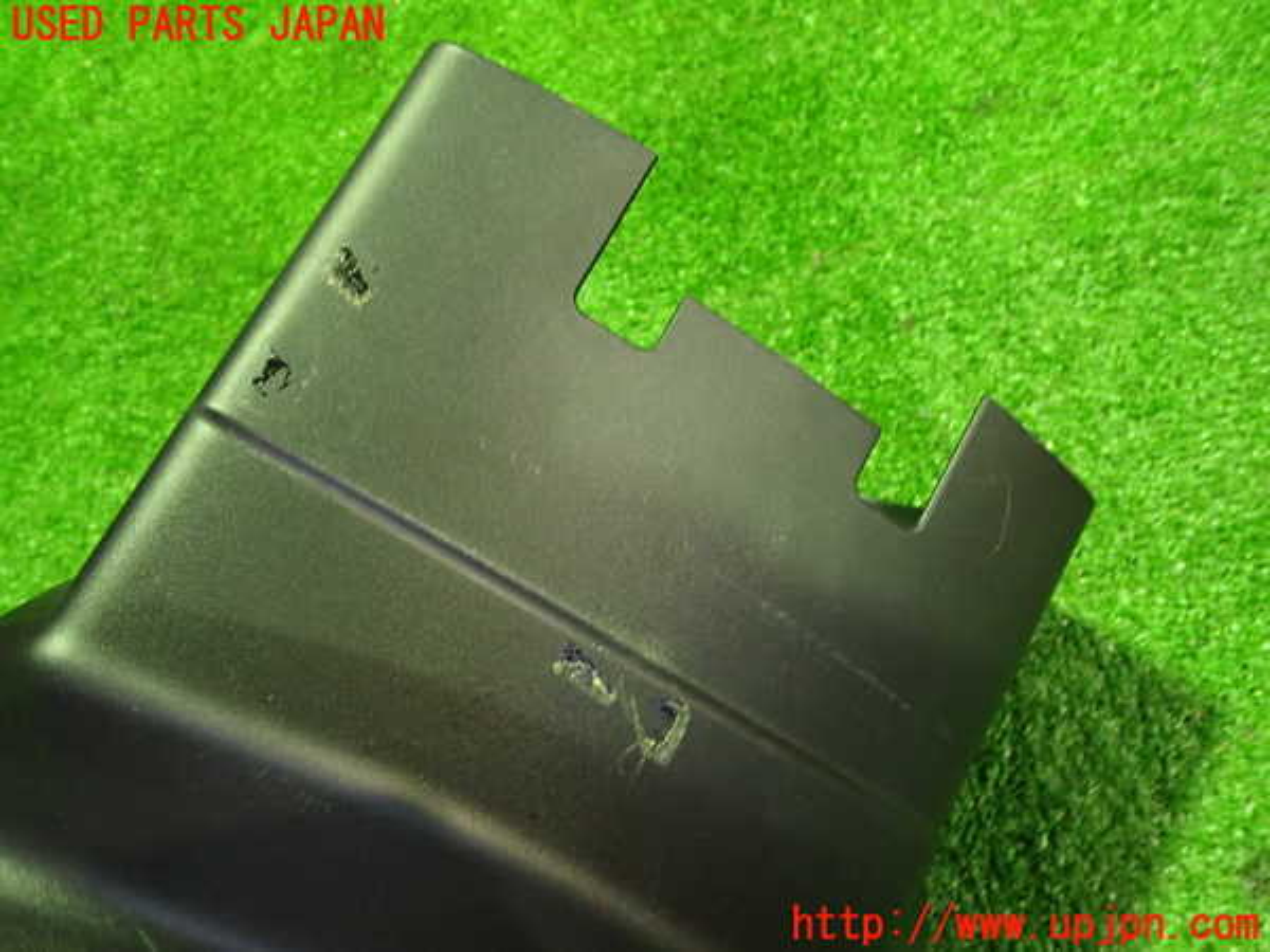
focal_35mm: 30
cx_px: 635
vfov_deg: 46.8
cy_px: 476
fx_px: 1101
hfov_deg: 60.0
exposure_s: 1/25
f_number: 2.3
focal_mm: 5.4
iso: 800
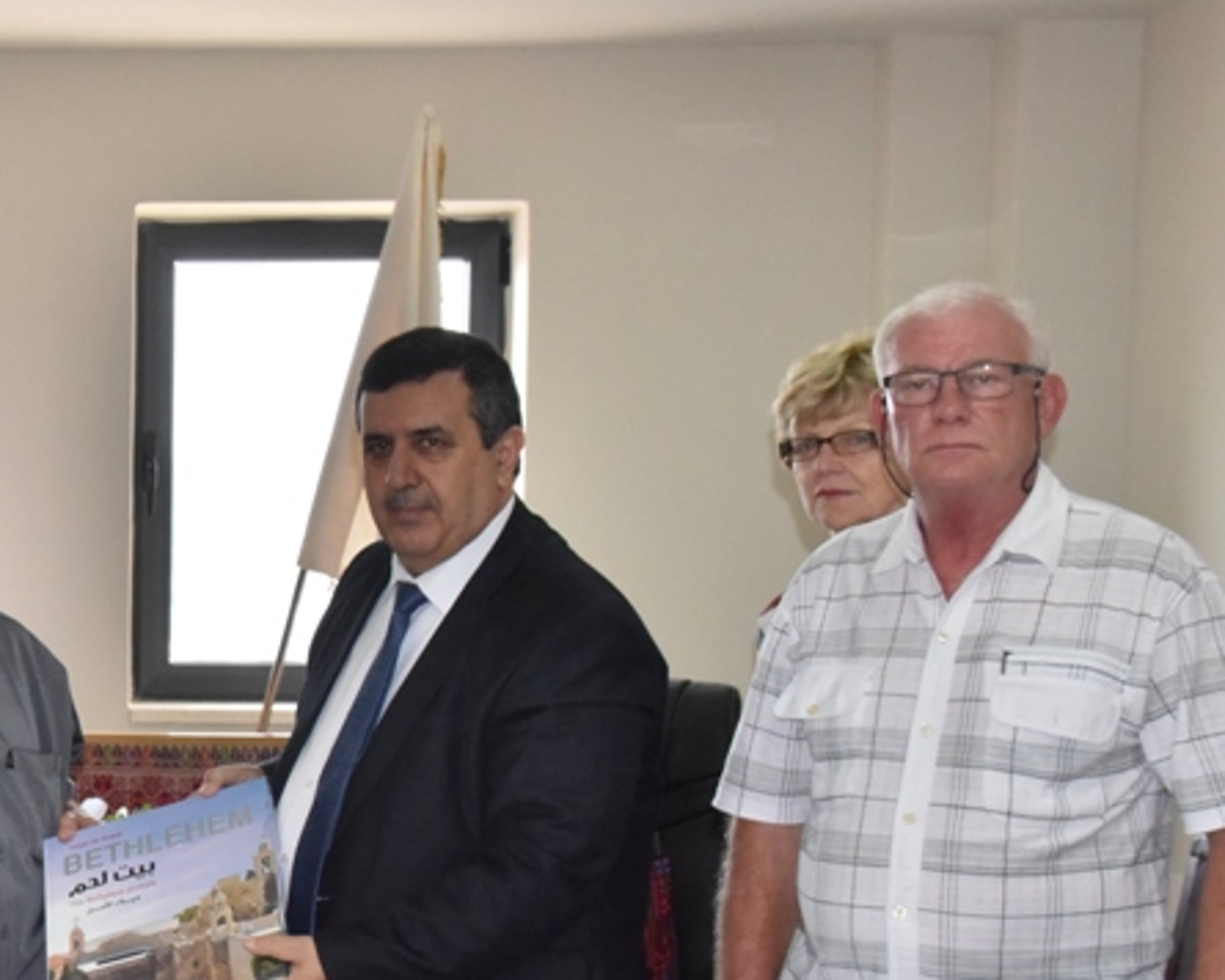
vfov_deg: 18.6
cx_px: -107
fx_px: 2973
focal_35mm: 82
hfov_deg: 22.1
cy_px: 698
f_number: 11
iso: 3200
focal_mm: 38
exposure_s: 1/250
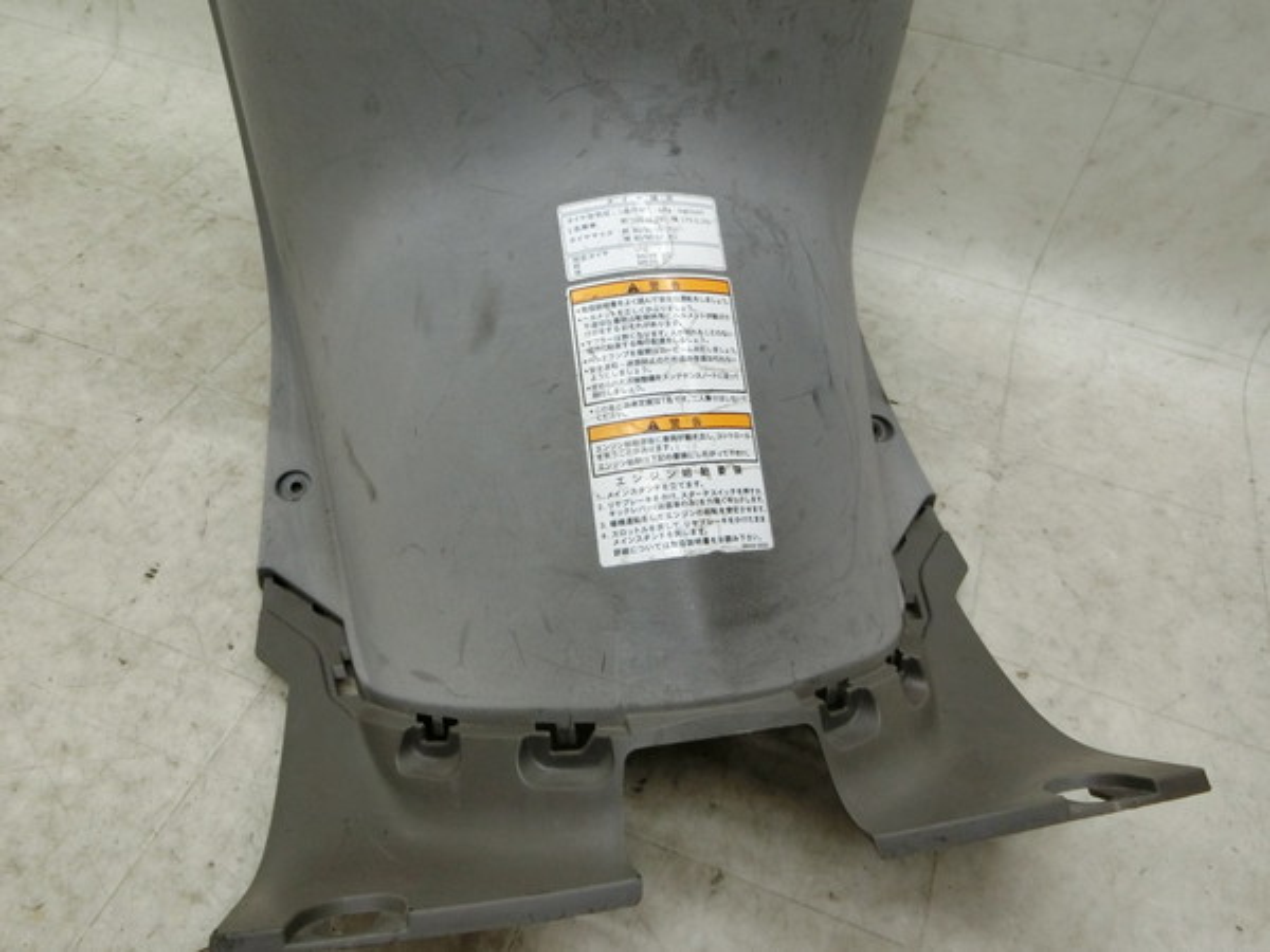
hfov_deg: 69.4
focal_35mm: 25
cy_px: 476
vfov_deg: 54.9
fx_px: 917
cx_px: 635
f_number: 3.5
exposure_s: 1/125
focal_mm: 4.5
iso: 320
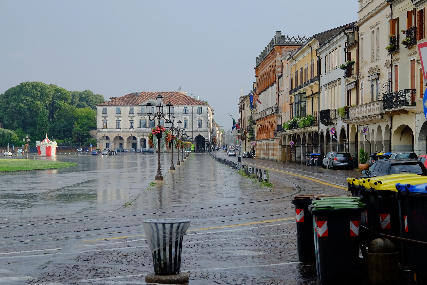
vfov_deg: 18.2
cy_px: 142
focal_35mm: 75
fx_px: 890
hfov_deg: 27.0
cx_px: 214
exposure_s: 1/400
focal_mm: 50
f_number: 5.6
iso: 400
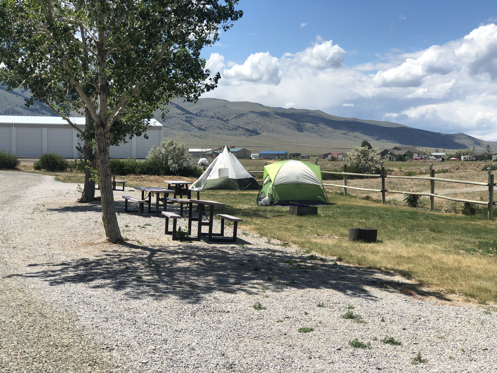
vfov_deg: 25.7
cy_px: 186
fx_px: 818
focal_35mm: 57
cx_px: 248
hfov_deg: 33.8
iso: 20
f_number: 2.8
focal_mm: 6.6
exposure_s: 1/1156
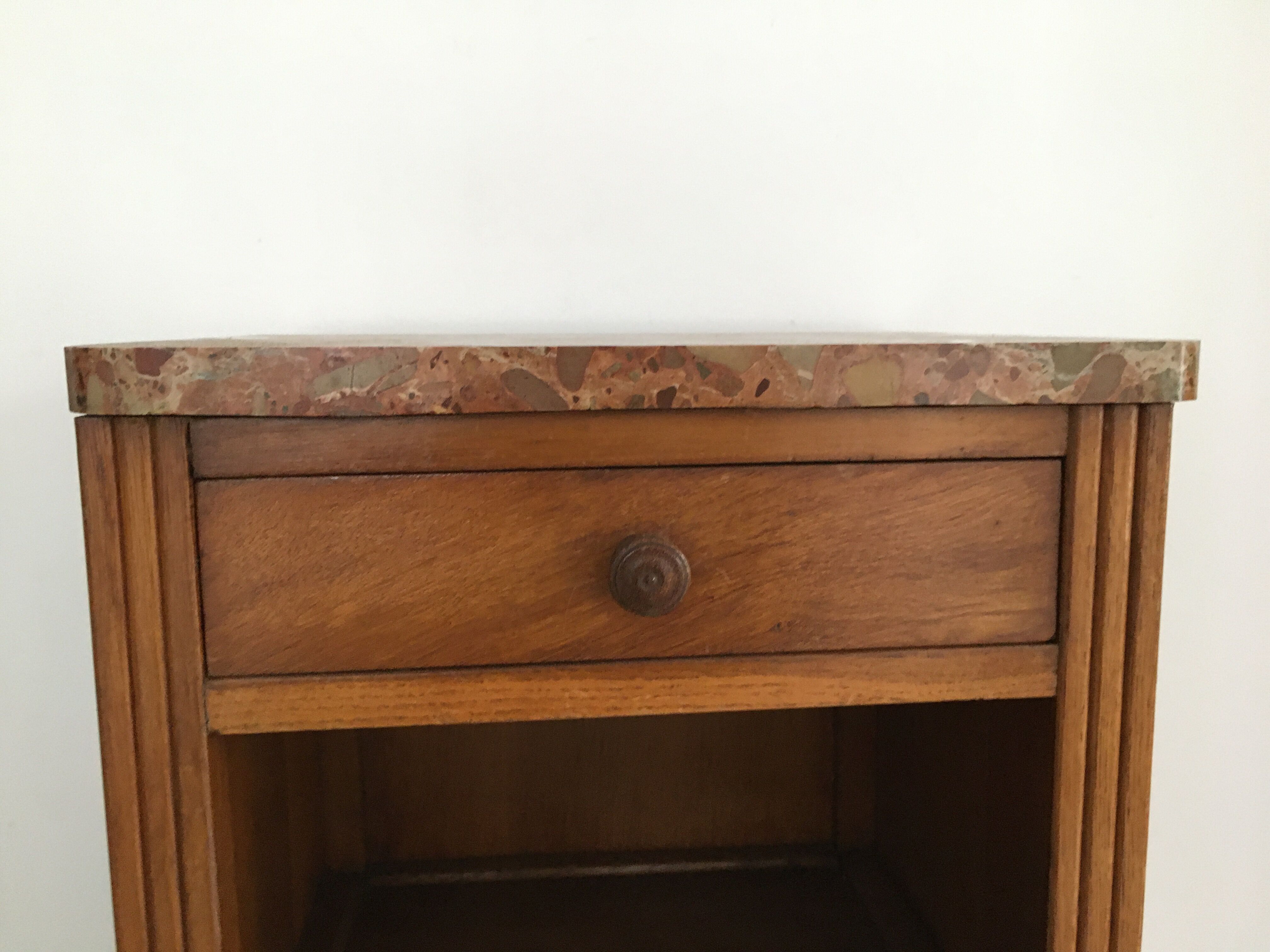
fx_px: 1064
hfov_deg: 61.7
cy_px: 476
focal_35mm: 29
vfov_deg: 48.2
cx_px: 635
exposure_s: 1/25
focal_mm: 4.15
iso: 200
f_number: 2.2
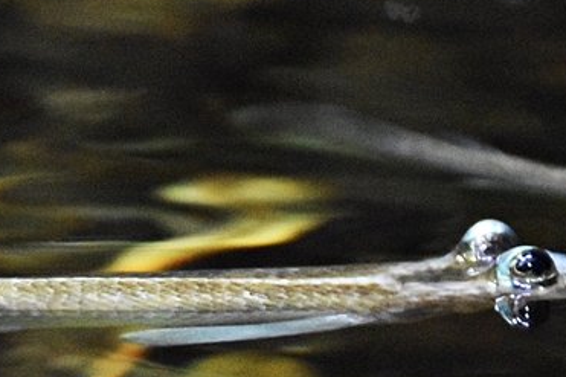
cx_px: 101
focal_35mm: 373
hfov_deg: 5.5
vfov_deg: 3.7
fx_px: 5861
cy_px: 254
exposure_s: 1/80
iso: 12800
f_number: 5.3
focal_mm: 90
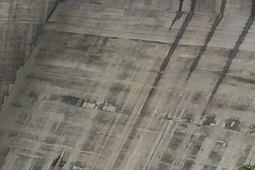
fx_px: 1247
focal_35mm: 176
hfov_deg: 10.4
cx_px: -312
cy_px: 216
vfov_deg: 7.7
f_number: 2.2
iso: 32
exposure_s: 1/1325
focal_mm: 4.15
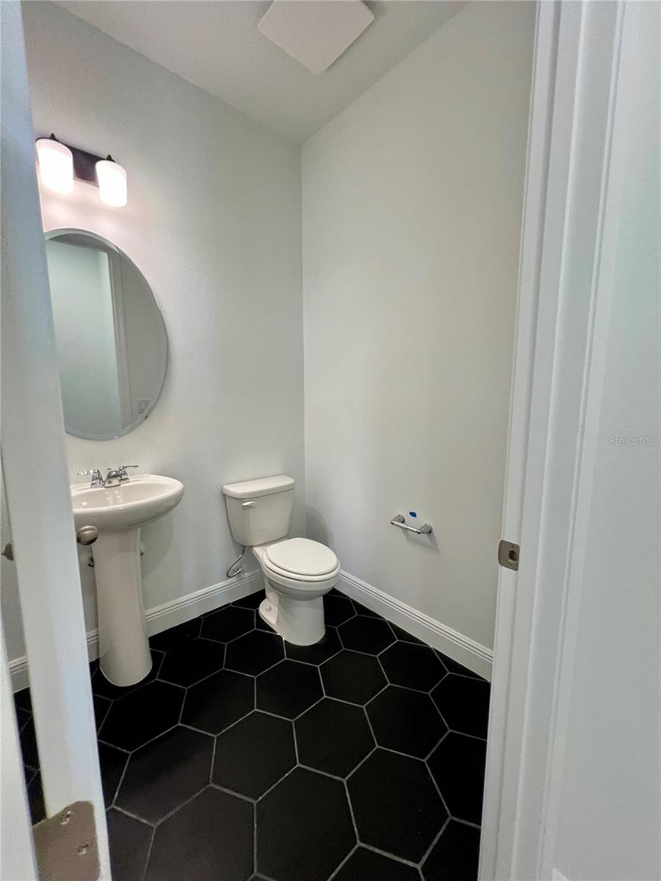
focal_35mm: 13
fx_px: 331
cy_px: 440
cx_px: 330
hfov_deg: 89.9
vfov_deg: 106.2
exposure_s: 1/120
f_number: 1.8
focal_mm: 1.57
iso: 160
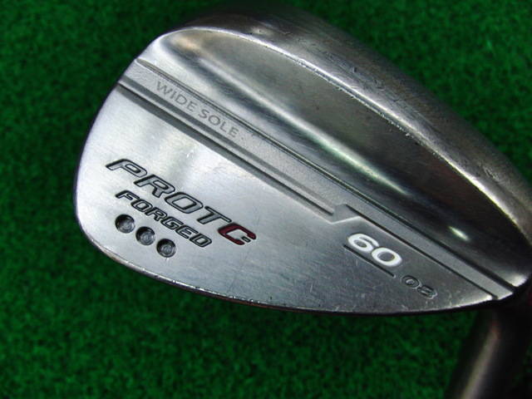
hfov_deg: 50.1
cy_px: 200
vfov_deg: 38.7
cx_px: 266
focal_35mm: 37
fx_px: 569
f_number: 3.6
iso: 250
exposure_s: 1/80
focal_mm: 6.42
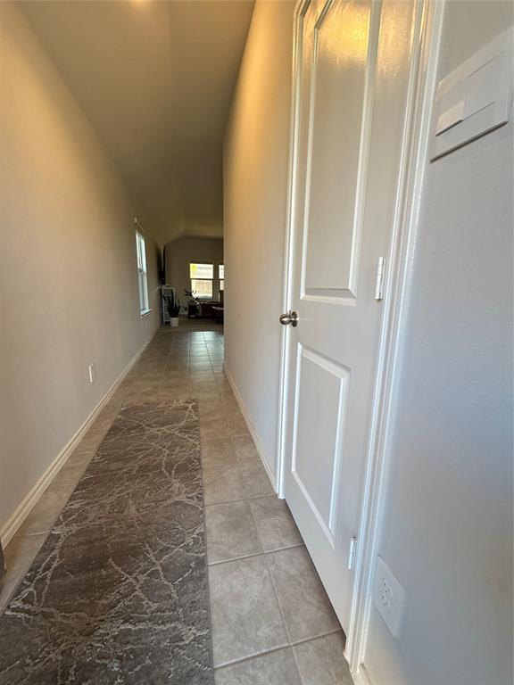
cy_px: 342
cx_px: 257
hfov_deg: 85.7
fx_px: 277
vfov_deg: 102.1
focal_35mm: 14
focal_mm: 2.22
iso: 160
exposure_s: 1/120
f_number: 2.2
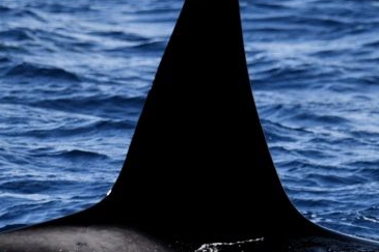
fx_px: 9681
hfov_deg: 2.2
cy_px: 96
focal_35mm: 920
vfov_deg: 1.5
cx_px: 206
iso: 1400
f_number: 6
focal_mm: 420
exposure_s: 1/8000
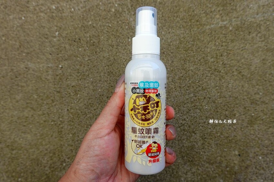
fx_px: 183
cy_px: 91
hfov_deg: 73.8
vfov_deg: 53.1
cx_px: 137
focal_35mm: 24
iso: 125
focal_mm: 9
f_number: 4
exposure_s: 1/250
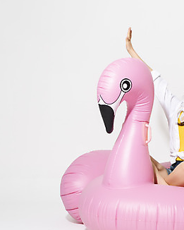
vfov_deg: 17.9
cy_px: 125
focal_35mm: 107
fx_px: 728
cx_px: 208
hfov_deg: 14.1
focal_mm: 62
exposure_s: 1/125
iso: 100
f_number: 18
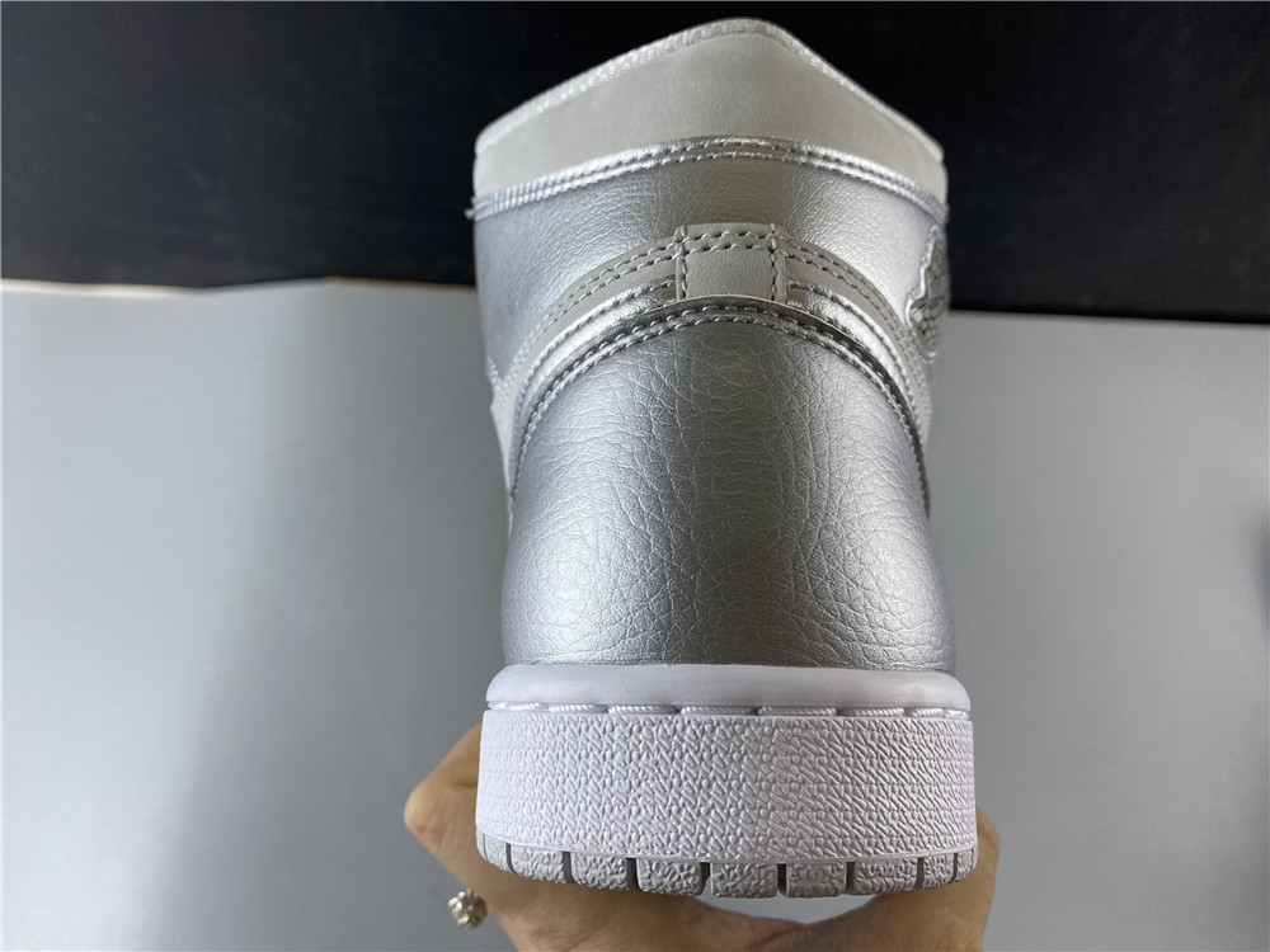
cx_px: 635
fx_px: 954
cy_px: 476
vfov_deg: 53.1
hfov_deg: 67.3
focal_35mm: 26
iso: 80
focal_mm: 4.25
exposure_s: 1/100
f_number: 1.8
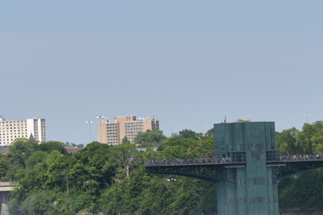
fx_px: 2629
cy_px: 227
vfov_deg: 4.7
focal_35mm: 293
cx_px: 460
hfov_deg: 6.9
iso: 100
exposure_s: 1/320
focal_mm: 92
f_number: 9
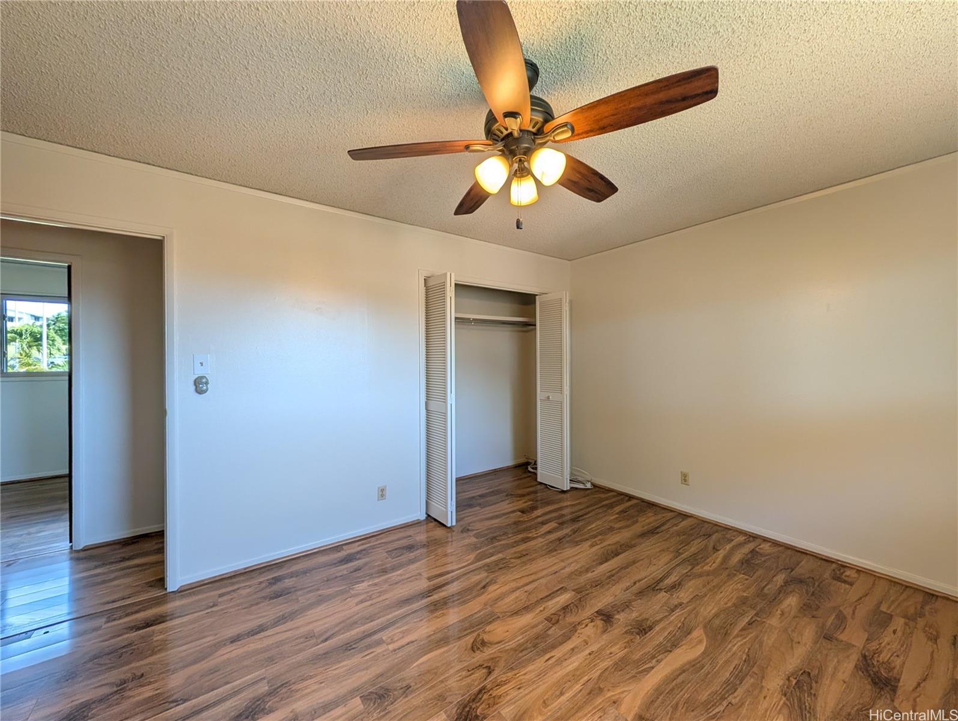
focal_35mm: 12
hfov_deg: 110.5
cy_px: 360
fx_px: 333
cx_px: 479
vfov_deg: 94.6
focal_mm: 2.02
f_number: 1.7
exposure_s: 1/181
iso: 40
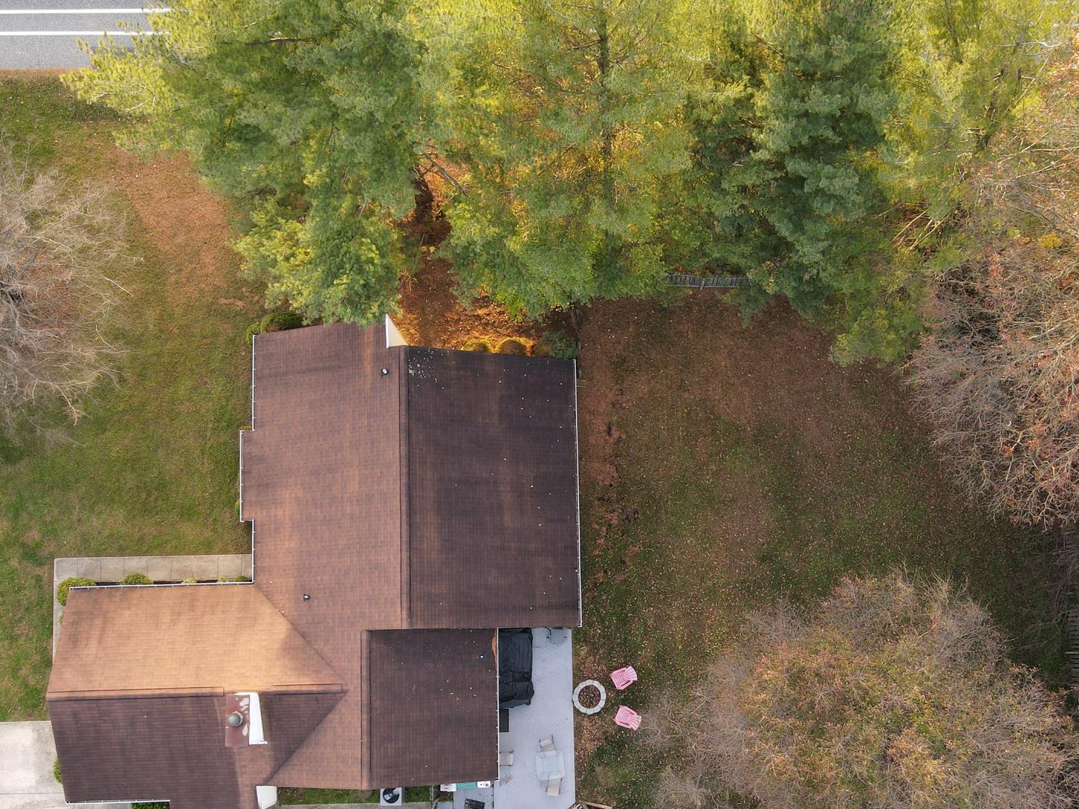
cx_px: 583
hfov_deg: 53.9
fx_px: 1060
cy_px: 549
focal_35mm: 34
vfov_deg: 41.2
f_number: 2.8
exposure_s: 1/20
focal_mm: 4.5
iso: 100
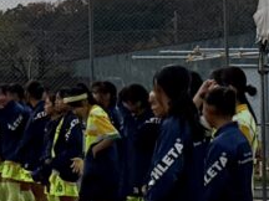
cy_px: 81
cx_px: -345
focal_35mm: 114
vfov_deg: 13.0
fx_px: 886
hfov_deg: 13.4
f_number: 1.78
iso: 400
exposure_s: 1/60
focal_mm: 6.76
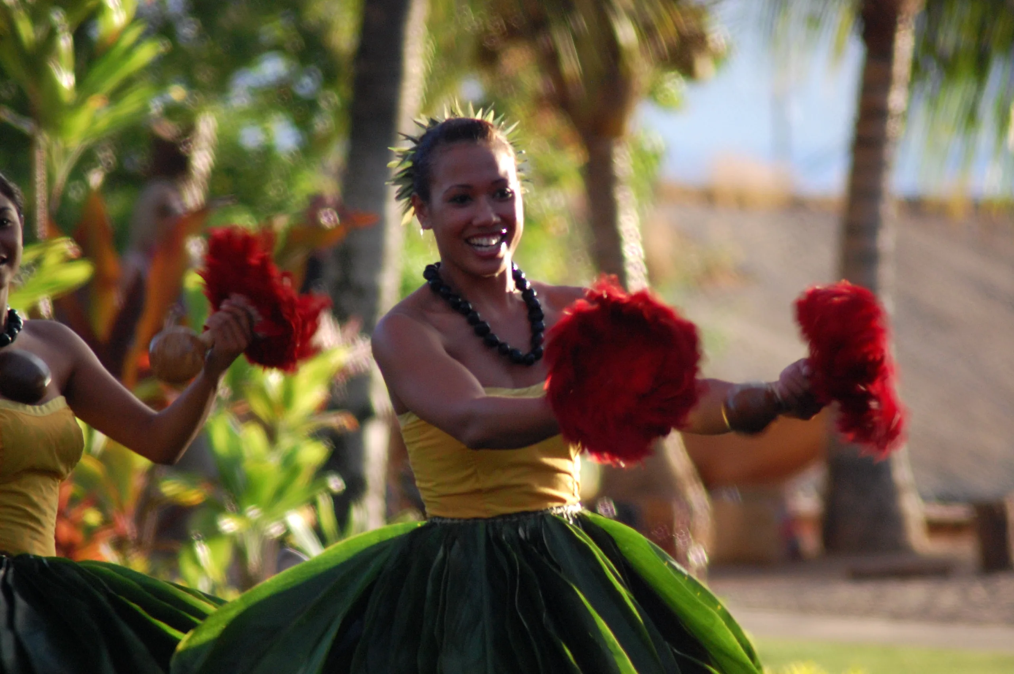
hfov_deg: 4.6
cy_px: 337
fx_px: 12663
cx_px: 507
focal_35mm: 450
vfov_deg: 3.0
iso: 800
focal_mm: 300
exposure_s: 1/200
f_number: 5.6
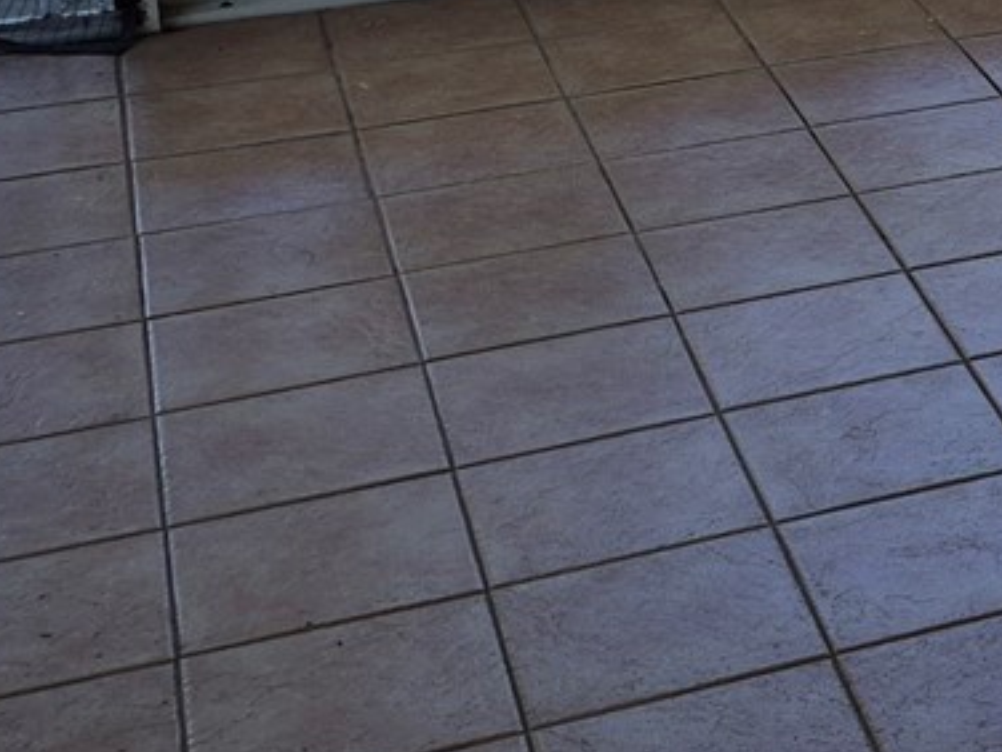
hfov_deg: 17.4
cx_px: 1626
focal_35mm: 98
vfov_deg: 14.6
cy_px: -133
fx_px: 2837
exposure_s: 1/60
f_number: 1.8
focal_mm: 5.4
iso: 32
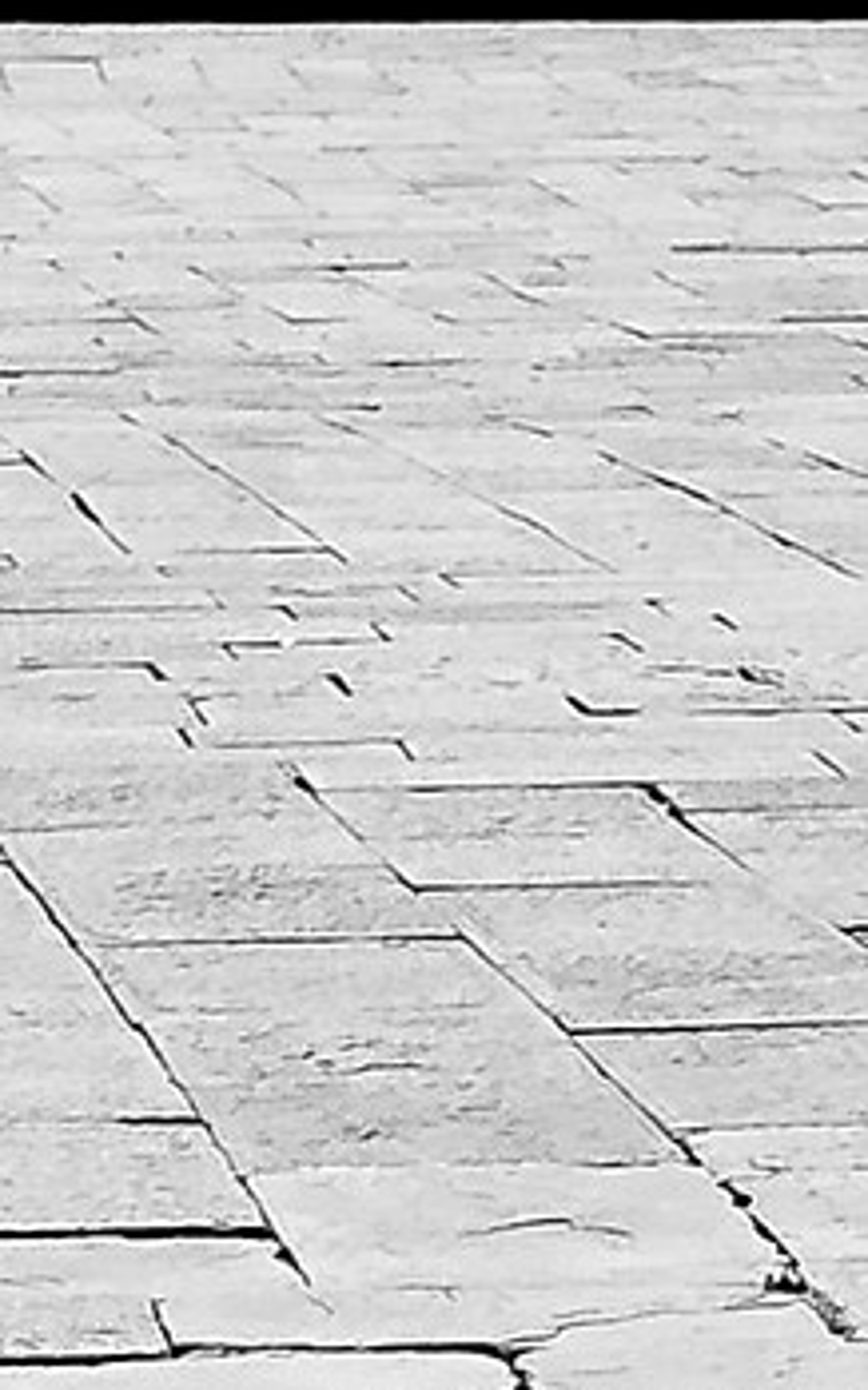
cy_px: 2214
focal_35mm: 287
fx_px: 10867
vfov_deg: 7.2
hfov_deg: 4.6
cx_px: 271
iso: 200
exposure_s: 1/800
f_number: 7.1
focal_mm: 27
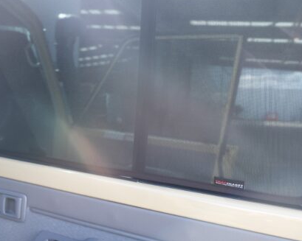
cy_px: 120
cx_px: 156
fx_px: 277
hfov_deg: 57.2
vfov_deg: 47.1
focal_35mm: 31
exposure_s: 1/125
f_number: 3.6
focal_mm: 18
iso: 160
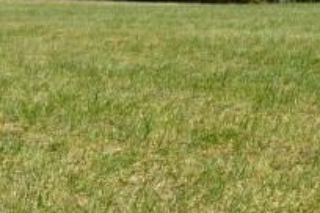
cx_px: 188
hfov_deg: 18.1
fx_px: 1004
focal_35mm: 113
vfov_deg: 11.6
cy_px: -105
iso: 400
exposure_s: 1/320
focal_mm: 24
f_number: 11
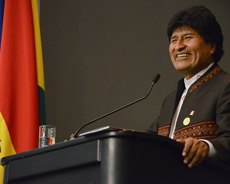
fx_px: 1314
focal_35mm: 193
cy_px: 92
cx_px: 124
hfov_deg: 10.0
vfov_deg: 8.0
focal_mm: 170
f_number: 5.6
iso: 6400
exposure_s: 1/100
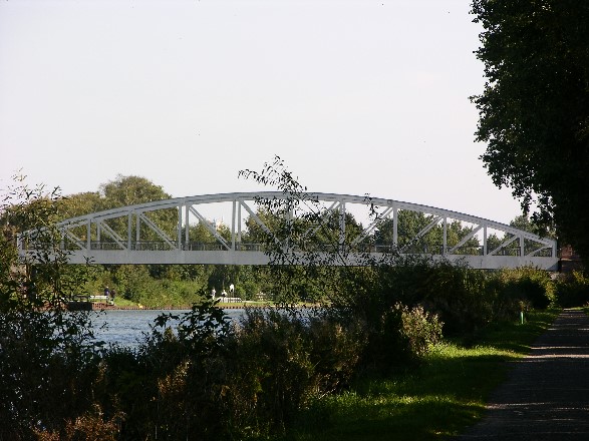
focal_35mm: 280
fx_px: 4763
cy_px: 220
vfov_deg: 5.3
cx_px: 294
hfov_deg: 7.1
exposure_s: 1/155
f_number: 5.9
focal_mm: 71.2
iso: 50
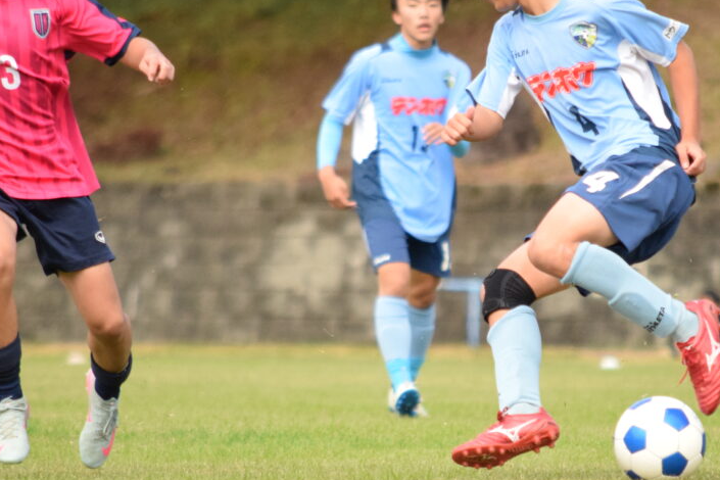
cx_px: 451
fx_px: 16599
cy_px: 282
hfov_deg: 2.5
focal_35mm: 830
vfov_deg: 1.7
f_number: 5.6
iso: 2000
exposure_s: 1/2000
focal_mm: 300
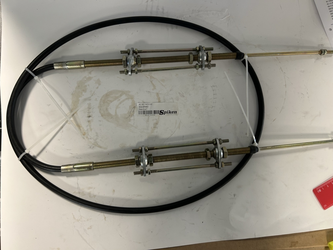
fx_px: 250
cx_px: 166
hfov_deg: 67.3
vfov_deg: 53.1
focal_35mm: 26
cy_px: 125
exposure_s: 1/50
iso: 100
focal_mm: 5.7
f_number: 1.5
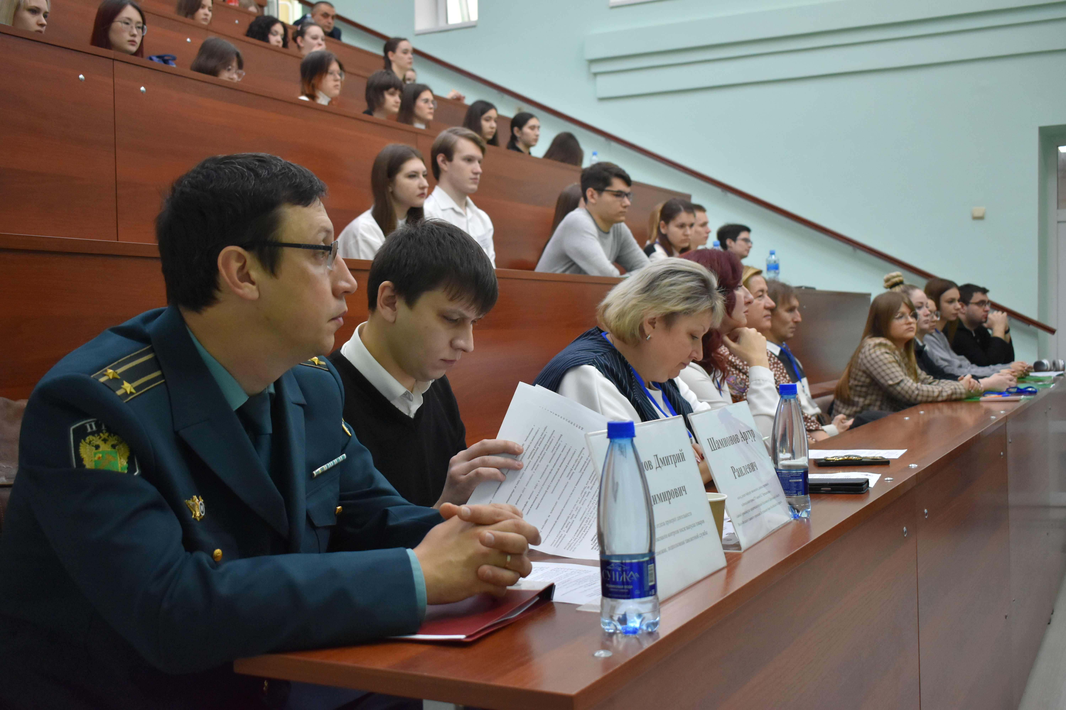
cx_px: 533
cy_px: 355
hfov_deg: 49.6
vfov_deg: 34.2
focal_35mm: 39
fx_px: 1155
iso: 1400
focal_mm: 26
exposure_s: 1/125
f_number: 4
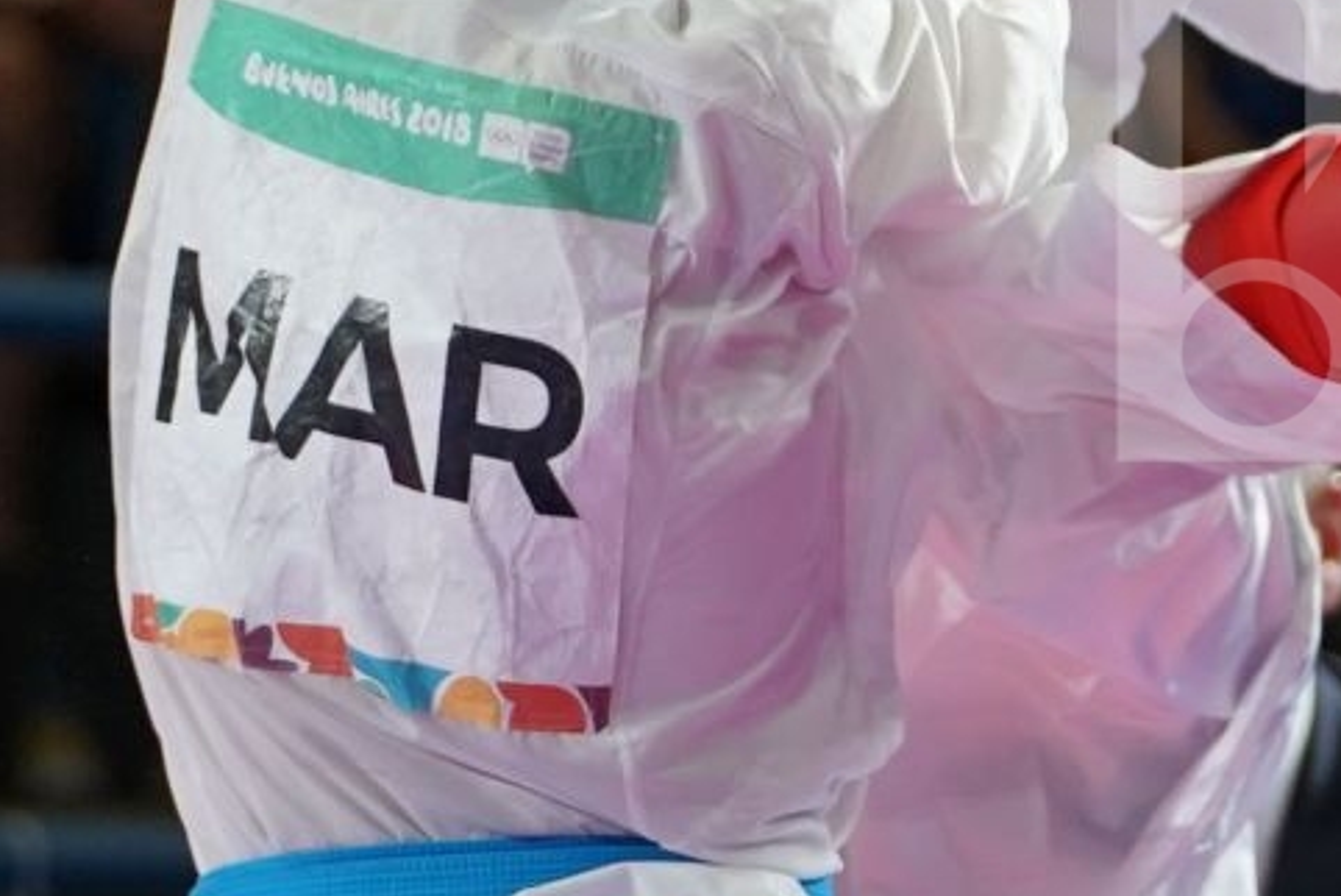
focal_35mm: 918
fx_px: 34215
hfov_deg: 2.2
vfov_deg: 1.5
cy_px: 209
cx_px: 434
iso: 1000
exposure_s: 1/1000
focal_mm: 164
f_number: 2.8
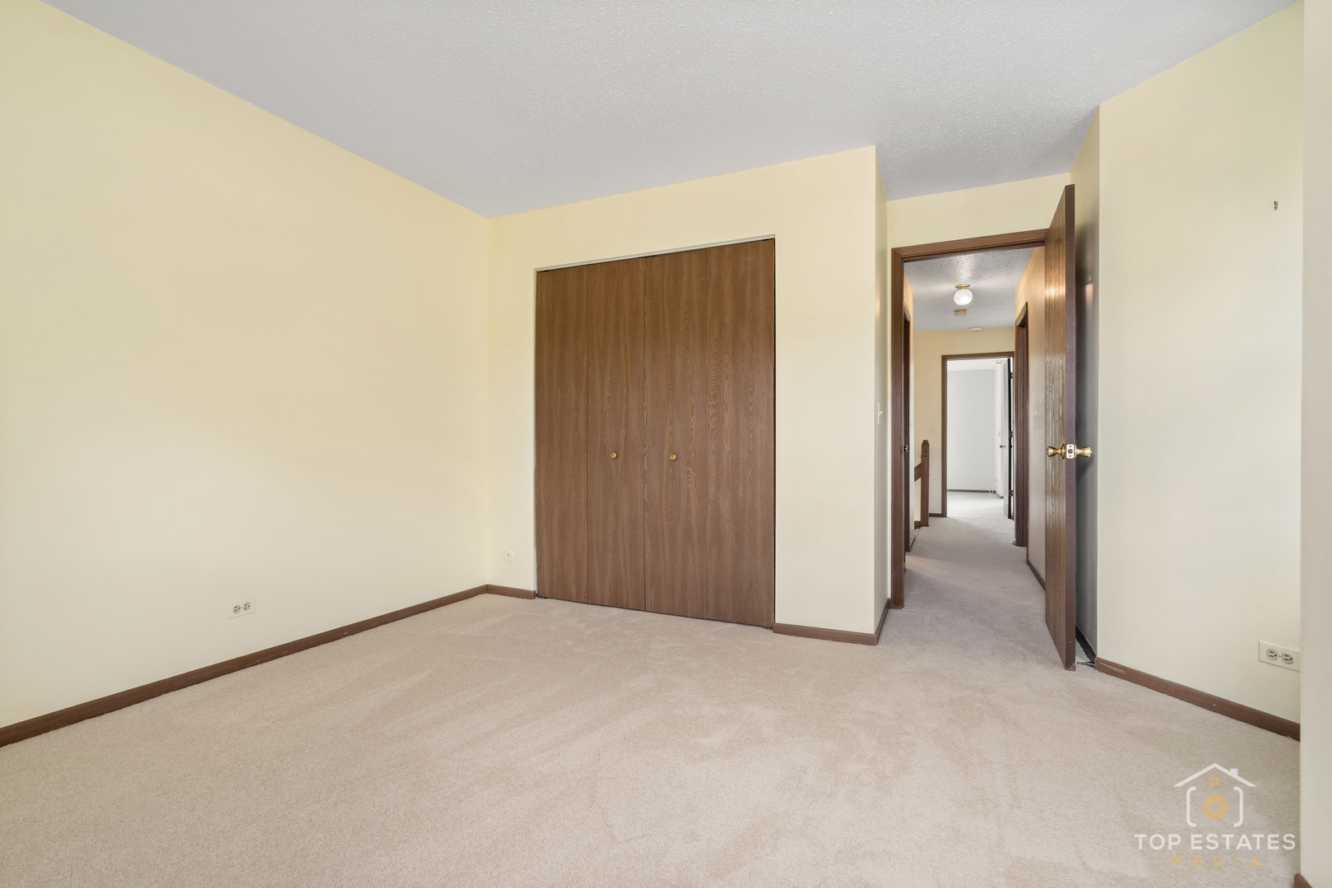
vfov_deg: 73.8
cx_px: 666
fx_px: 592
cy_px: 444
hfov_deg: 96.7
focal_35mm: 16
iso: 400
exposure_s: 1/3
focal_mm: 16
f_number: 10
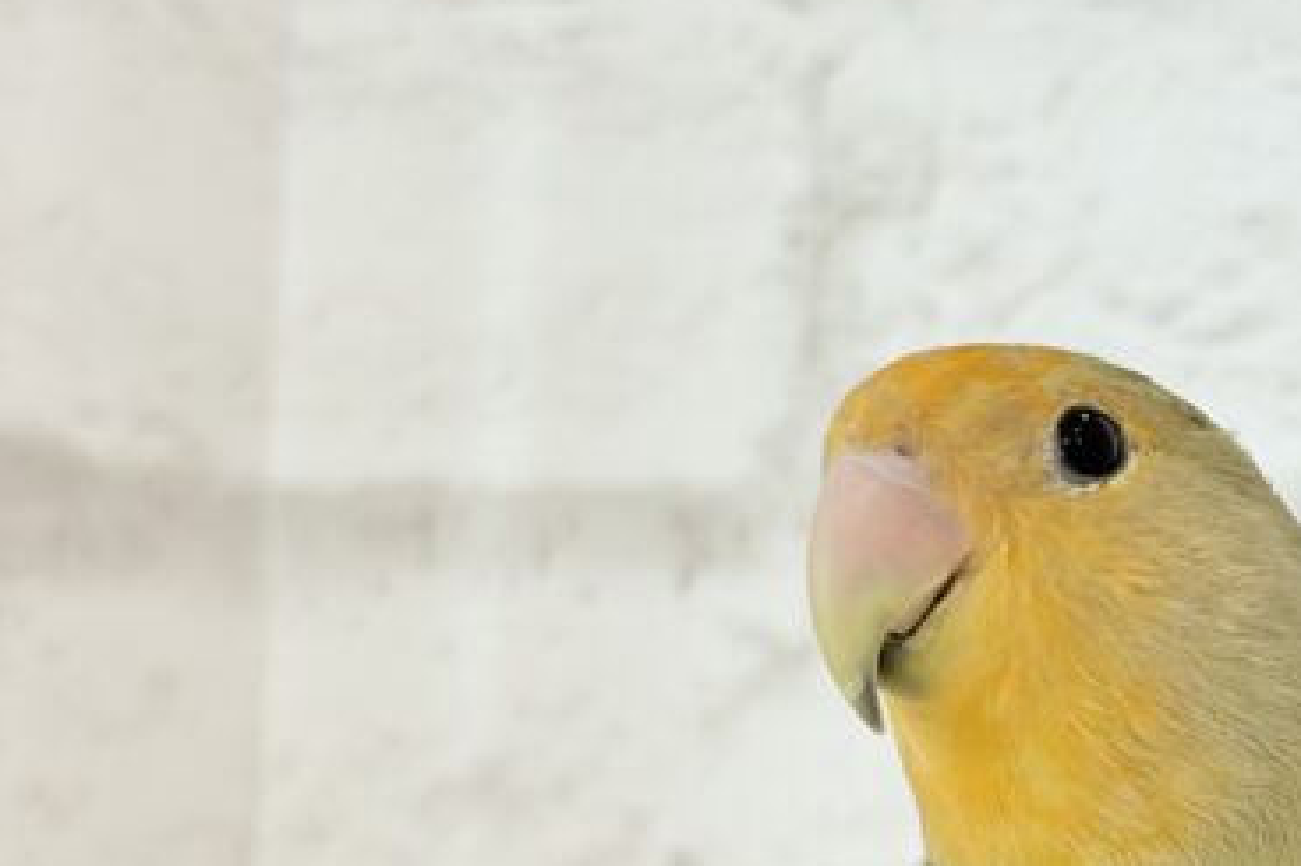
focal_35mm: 94
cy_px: 710
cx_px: 1099
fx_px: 3395
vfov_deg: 14.4
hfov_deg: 21.3
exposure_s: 1/118
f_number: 1.6
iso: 50
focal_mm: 5.96
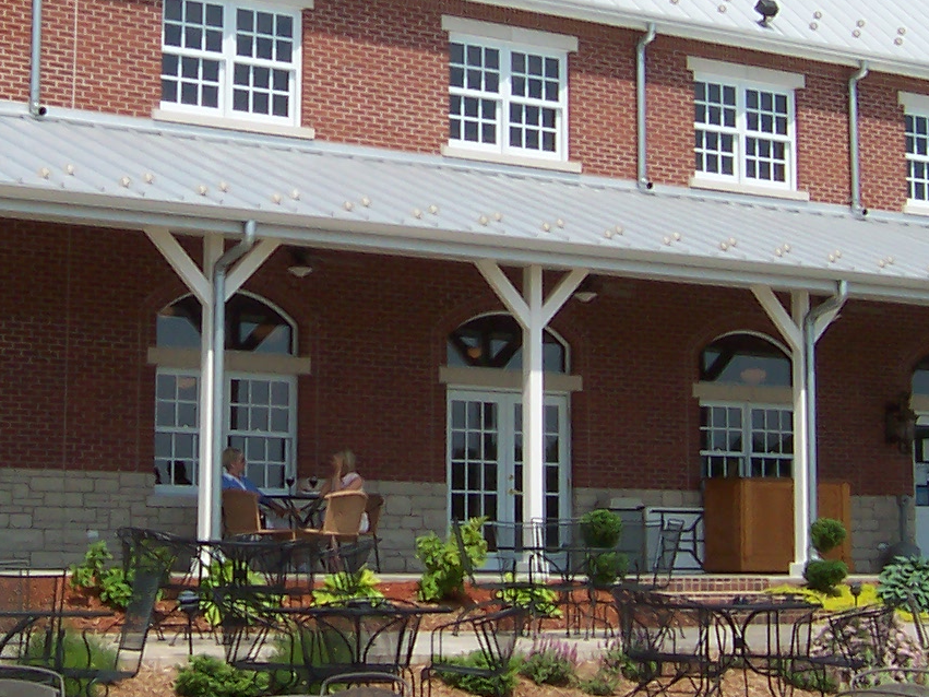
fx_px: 2308
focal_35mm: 86
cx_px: 295
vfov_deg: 17.0
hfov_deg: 22.6
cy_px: 117
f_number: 5.6
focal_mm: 5.6
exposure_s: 1/750
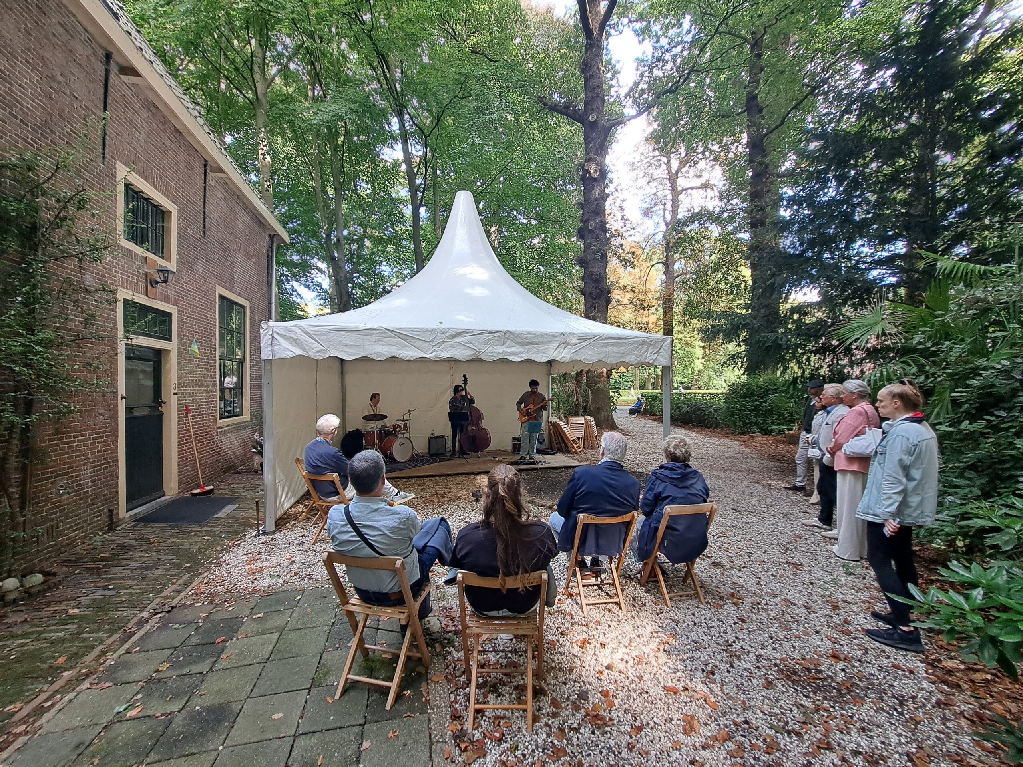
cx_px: 512
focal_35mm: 13
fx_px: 384
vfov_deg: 89.9
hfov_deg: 106.2
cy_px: 384
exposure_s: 1/50
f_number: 2.2
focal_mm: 1.74
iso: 50
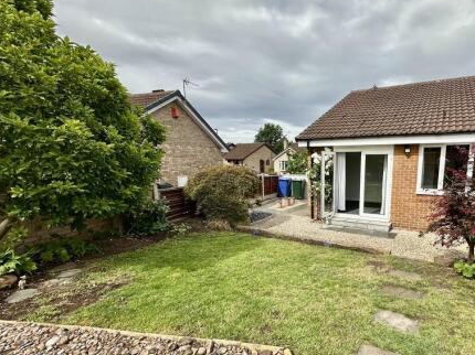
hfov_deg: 82.2
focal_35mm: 19
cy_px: 208
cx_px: 311
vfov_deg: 68.1
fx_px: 261
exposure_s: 1/1795
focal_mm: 2.22
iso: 50
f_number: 2.2
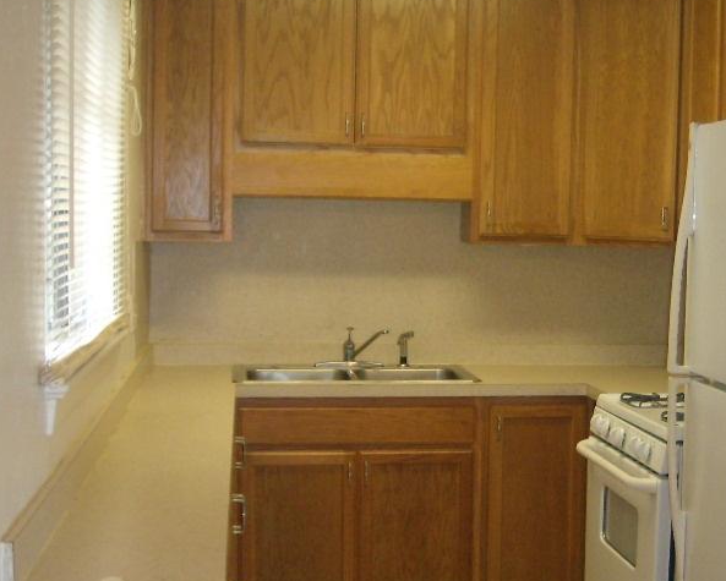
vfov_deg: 23.8
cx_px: 463
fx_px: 1376
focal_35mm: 64
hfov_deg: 29.4
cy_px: 353
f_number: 3.5
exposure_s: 1/19.8
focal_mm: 6.4
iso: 200
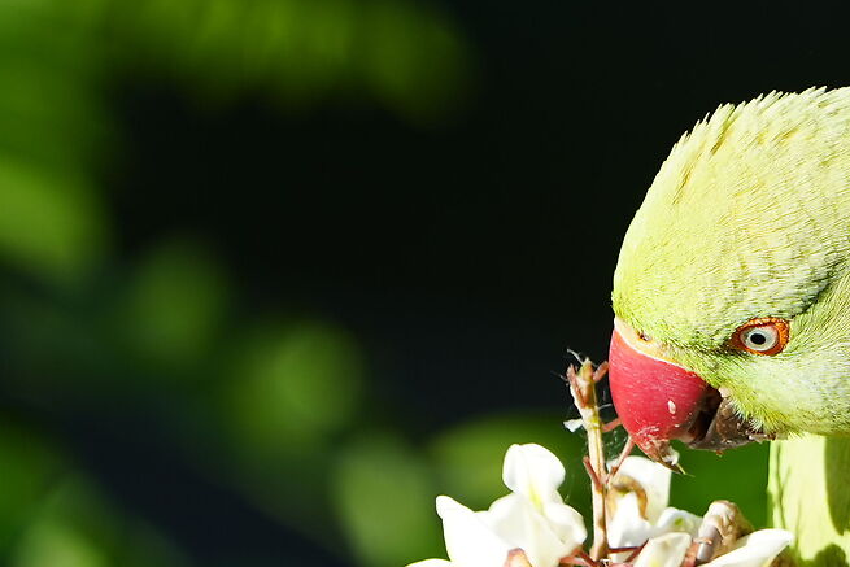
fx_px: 51905
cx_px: 1090
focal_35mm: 2198
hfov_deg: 0.9
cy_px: 380
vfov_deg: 0.6
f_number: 6.3
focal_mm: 600
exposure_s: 1/250
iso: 200
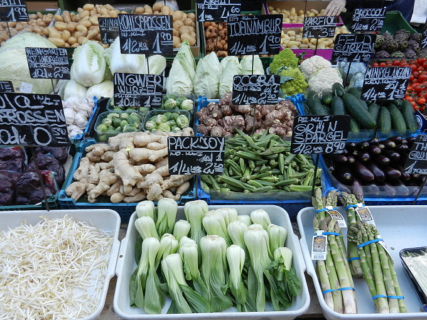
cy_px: 160
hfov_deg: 61.7
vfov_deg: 48.2
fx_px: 358
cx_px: 214
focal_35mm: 29
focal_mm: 5.1
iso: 160
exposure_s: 1/200
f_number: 3.6
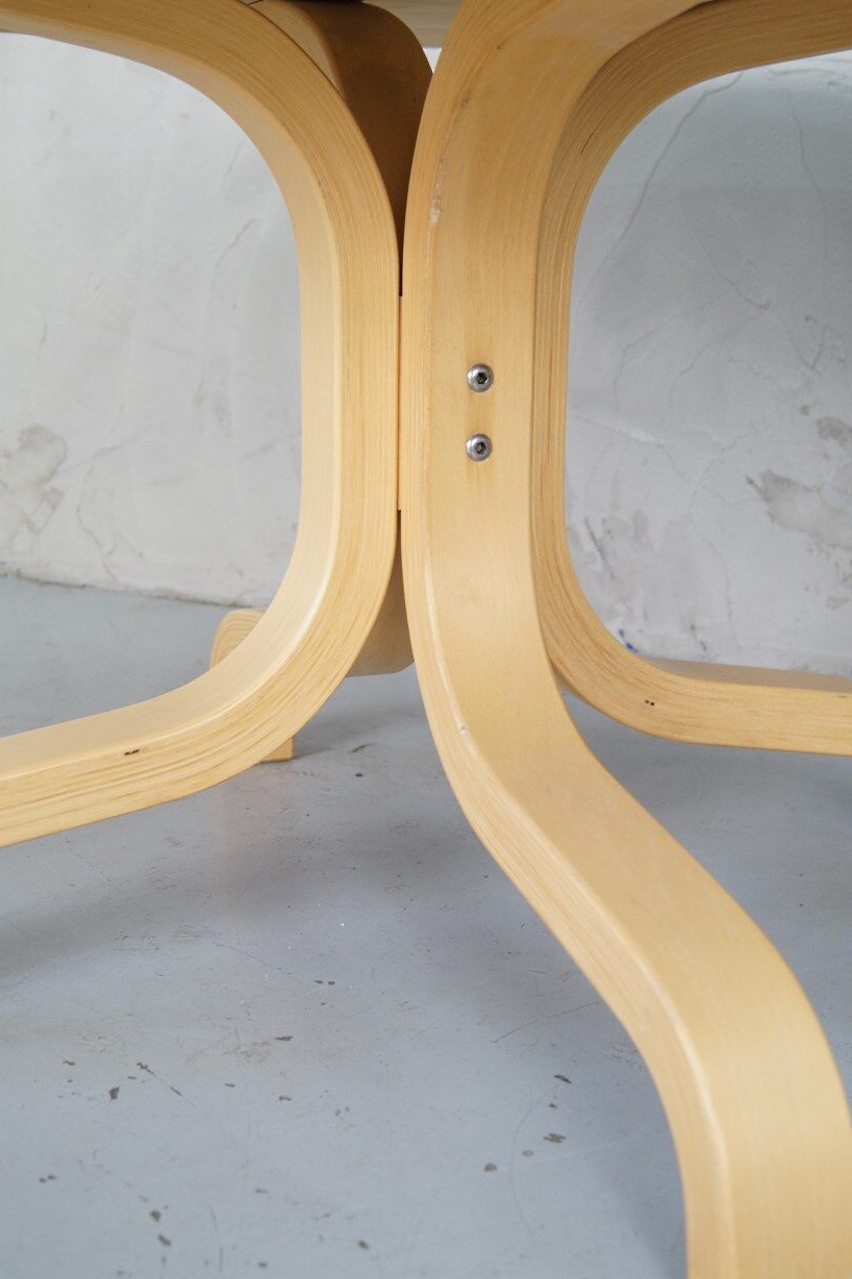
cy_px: 635
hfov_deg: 29.2
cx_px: 422
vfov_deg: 42.8
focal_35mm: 46
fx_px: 1635
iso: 400
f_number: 5.6
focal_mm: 30
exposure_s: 1/25
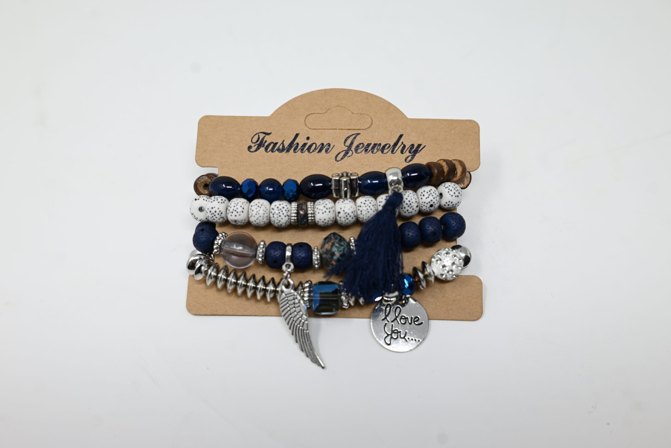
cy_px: 224
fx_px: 746
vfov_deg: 33.4
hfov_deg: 48.4
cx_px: 336
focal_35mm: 40
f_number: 4.5
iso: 125
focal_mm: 40
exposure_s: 1/60
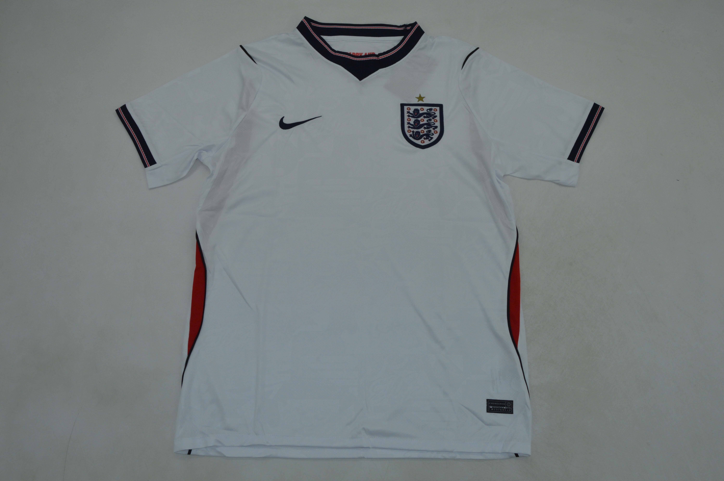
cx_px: 362
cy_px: 240
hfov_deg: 57.3
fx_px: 663
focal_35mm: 33
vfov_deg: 39.9
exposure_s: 1/200
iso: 400
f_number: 14
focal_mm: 22
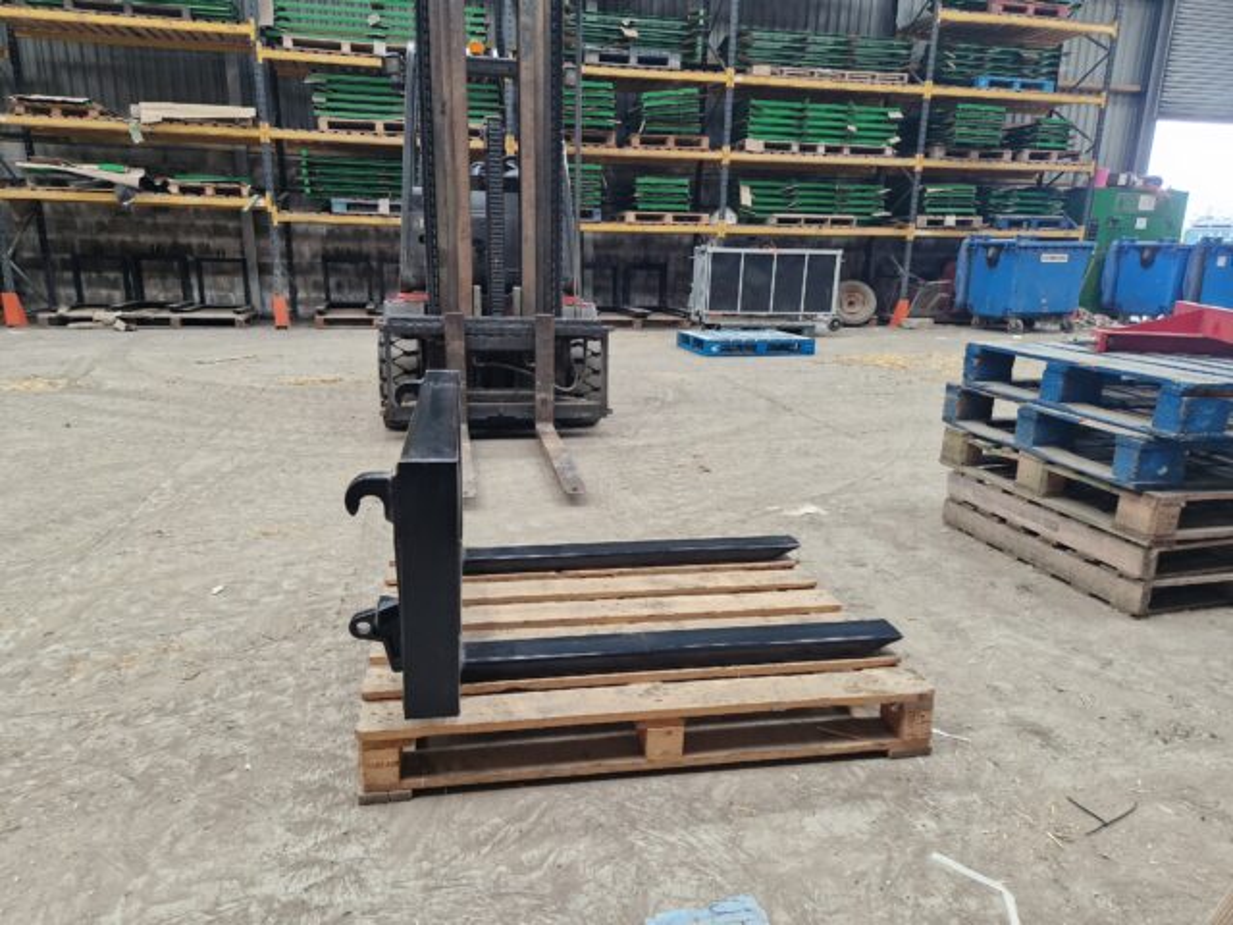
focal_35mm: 23
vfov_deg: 58.9
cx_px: 616
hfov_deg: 73.9
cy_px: 462
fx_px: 819
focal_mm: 5.4
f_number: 1.8
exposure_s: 1/100
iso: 125
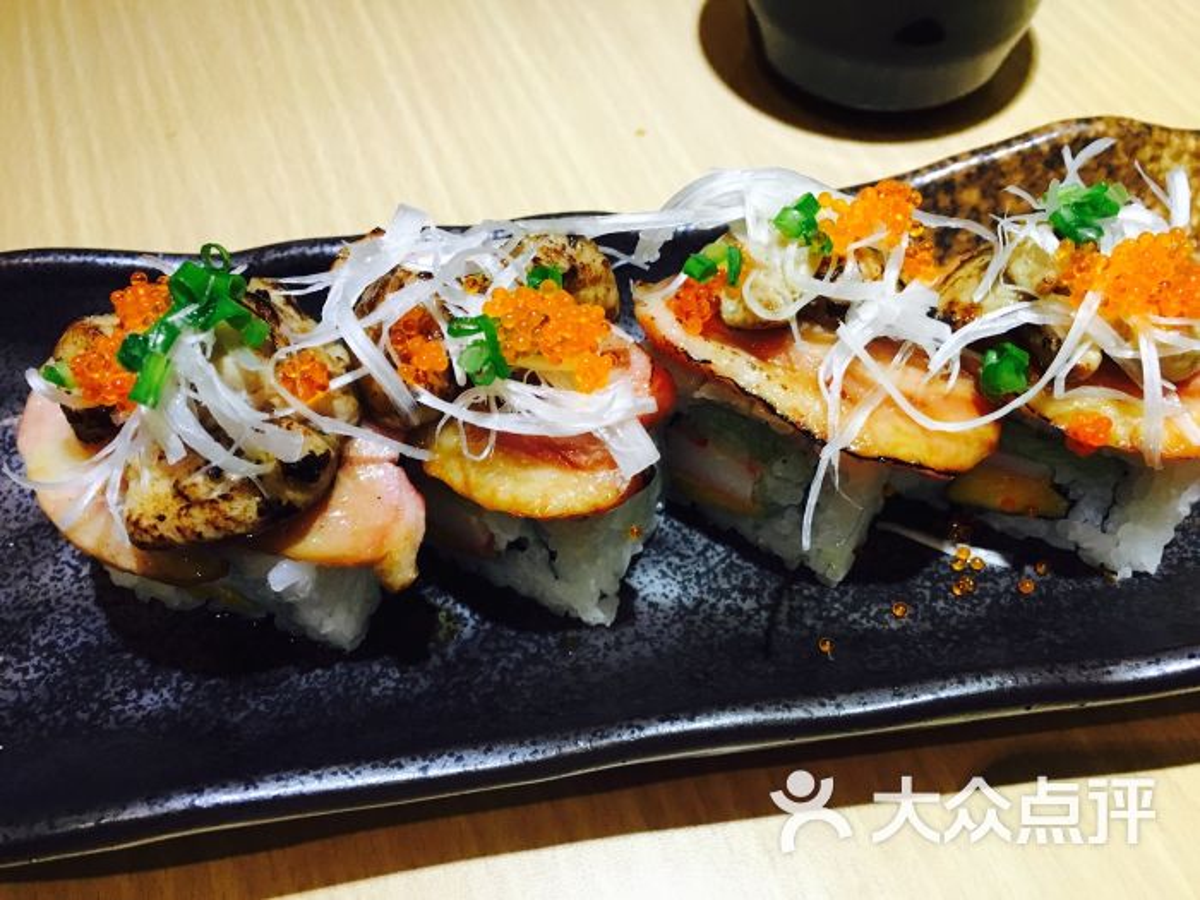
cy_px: 450
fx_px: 1005
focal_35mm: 29
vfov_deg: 48.2
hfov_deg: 61.7
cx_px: 600
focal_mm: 4.15
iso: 200
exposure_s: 1/25
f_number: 2.2
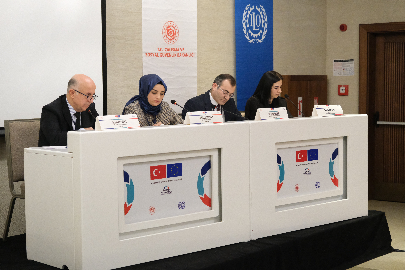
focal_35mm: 64
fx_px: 720
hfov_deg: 31.4
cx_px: 202
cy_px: 135
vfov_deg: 21.2
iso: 8000
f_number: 4
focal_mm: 42.9
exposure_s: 1/250
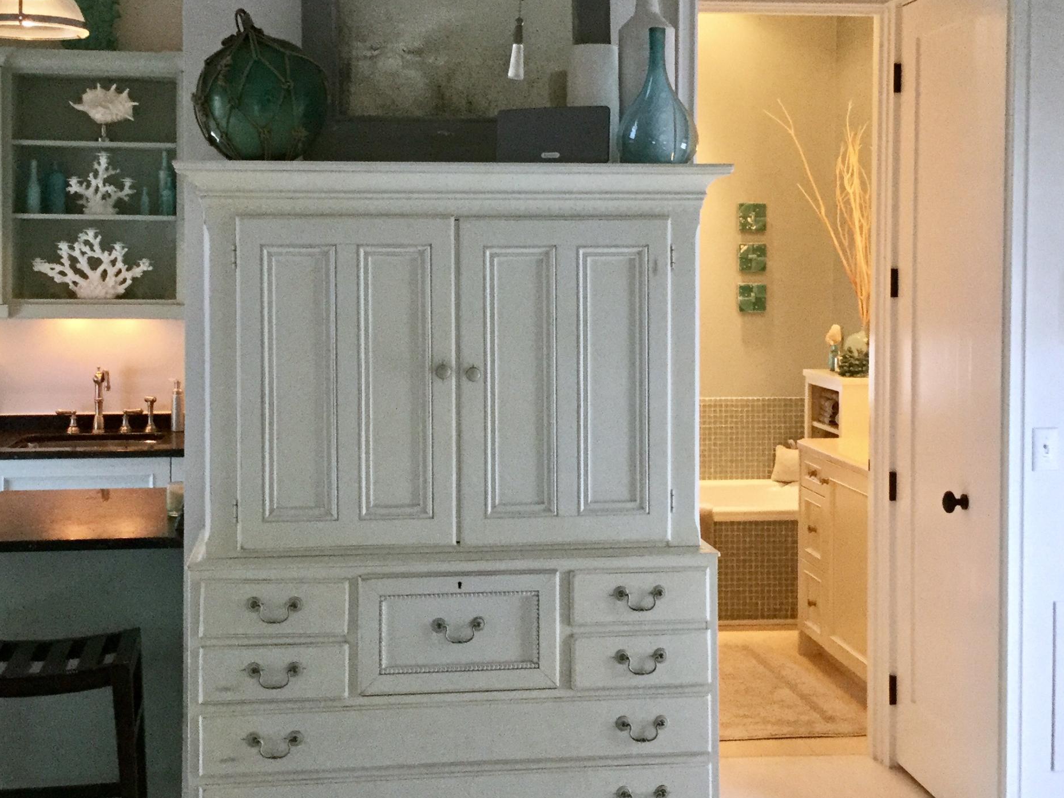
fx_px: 1537
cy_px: 292
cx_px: 499
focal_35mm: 50
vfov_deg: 29.0
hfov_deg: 38.2
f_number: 2.4
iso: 125
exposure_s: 1/30
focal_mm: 3.3
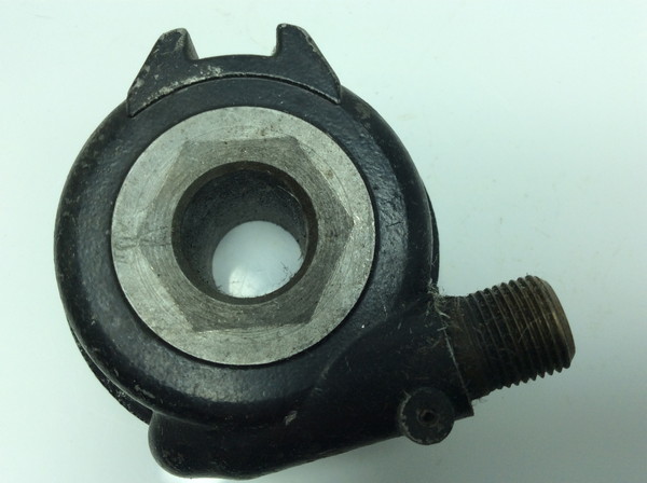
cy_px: 242
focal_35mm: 32
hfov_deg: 56.9
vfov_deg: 44.0
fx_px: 597
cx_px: 324
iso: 32
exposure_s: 1/296
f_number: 2.4
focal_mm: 3.3
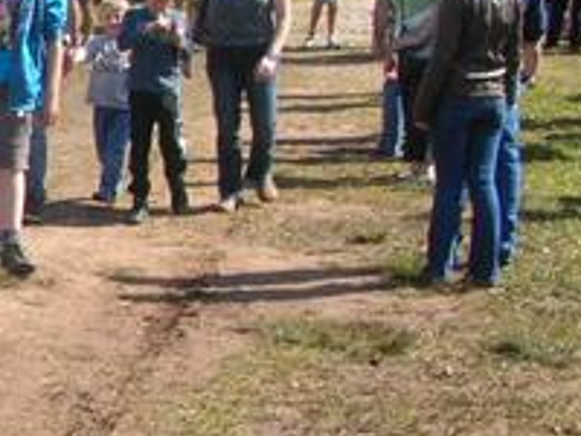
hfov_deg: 16.1
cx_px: -282
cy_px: 282
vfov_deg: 13.2
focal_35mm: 112
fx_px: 1880
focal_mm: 5.8
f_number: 5.6
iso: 50
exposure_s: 1/133
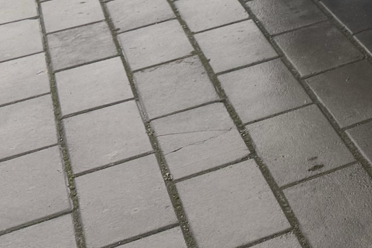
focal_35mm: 104
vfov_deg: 12.5
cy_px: -129
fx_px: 1075
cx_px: 655
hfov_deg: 16.6
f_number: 1.78
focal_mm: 6.76
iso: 80
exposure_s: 1/312
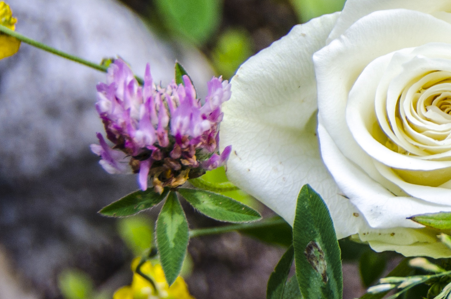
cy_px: 41
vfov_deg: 4.3
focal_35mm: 315
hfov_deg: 6.5
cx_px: 682
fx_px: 3934
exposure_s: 1/125
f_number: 5.6
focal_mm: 65
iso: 250
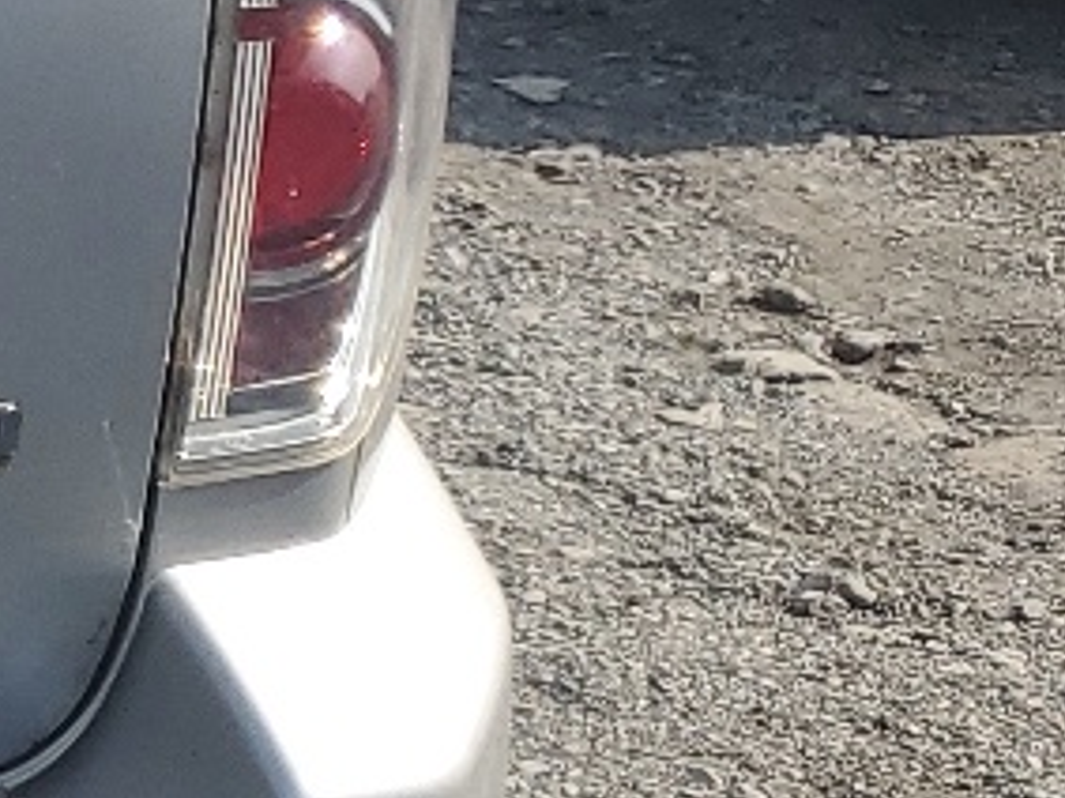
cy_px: -98
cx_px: -1701
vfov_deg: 10.0
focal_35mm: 147
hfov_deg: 10.8
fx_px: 4521
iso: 50
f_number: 1.5
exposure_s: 1/2500
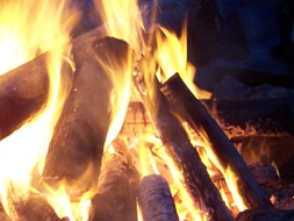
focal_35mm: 96
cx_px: 51
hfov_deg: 20.2
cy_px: 86
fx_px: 816
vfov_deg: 15.4
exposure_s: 1/8
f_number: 2.8
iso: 140
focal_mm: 6.3
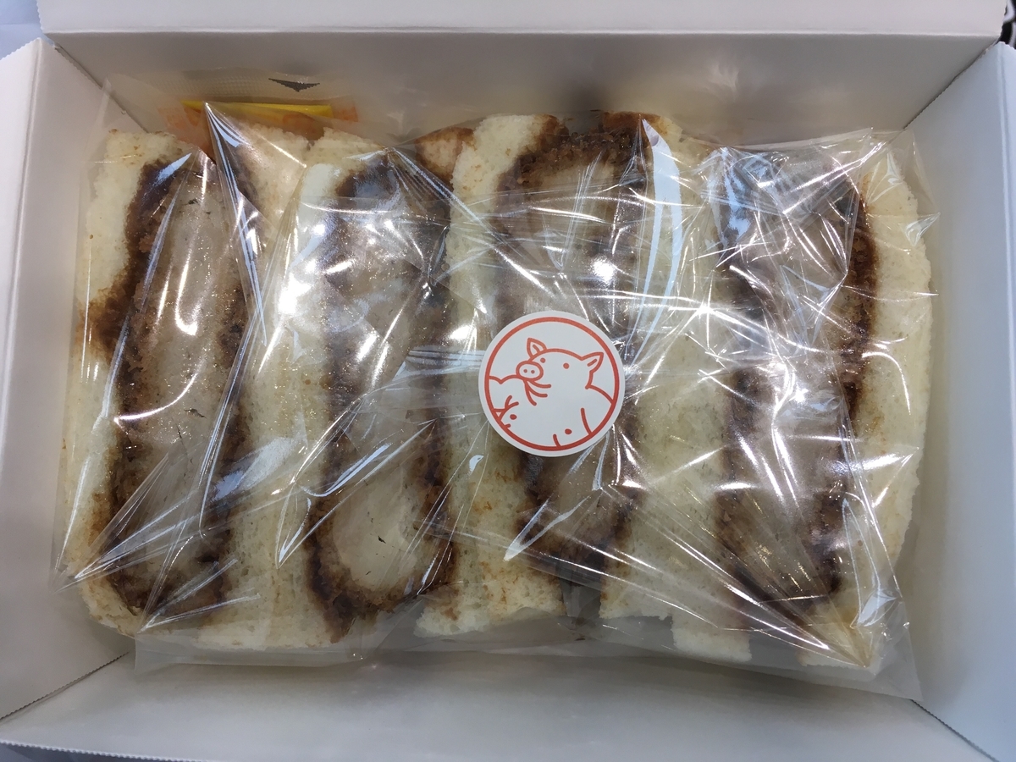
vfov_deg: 48.2
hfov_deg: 61.7
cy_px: 381
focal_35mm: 29
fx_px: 851
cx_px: 508
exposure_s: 1/40
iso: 25
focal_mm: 4.15
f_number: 2.2
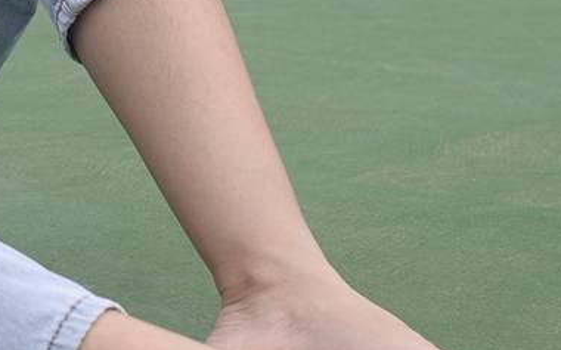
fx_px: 2796
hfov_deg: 11.2
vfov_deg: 7.1
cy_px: -132
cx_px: -124
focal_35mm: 183
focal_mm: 35
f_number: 5.6
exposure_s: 1/640
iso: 100
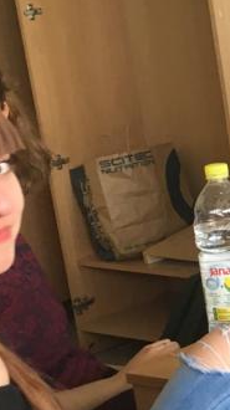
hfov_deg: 9.4
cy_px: 276
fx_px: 1250
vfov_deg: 18.6
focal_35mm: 115
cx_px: 538
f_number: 2.2
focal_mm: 4.15
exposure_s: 1/33
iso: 40
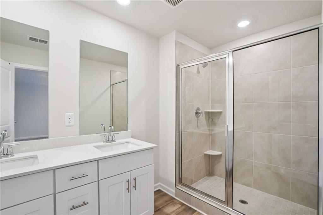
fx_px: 143
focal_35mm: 16
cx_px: 162
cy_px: 108
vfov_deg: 73.7
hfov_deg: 96.8
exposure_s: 1/8
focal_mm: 16
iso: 400
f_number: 8
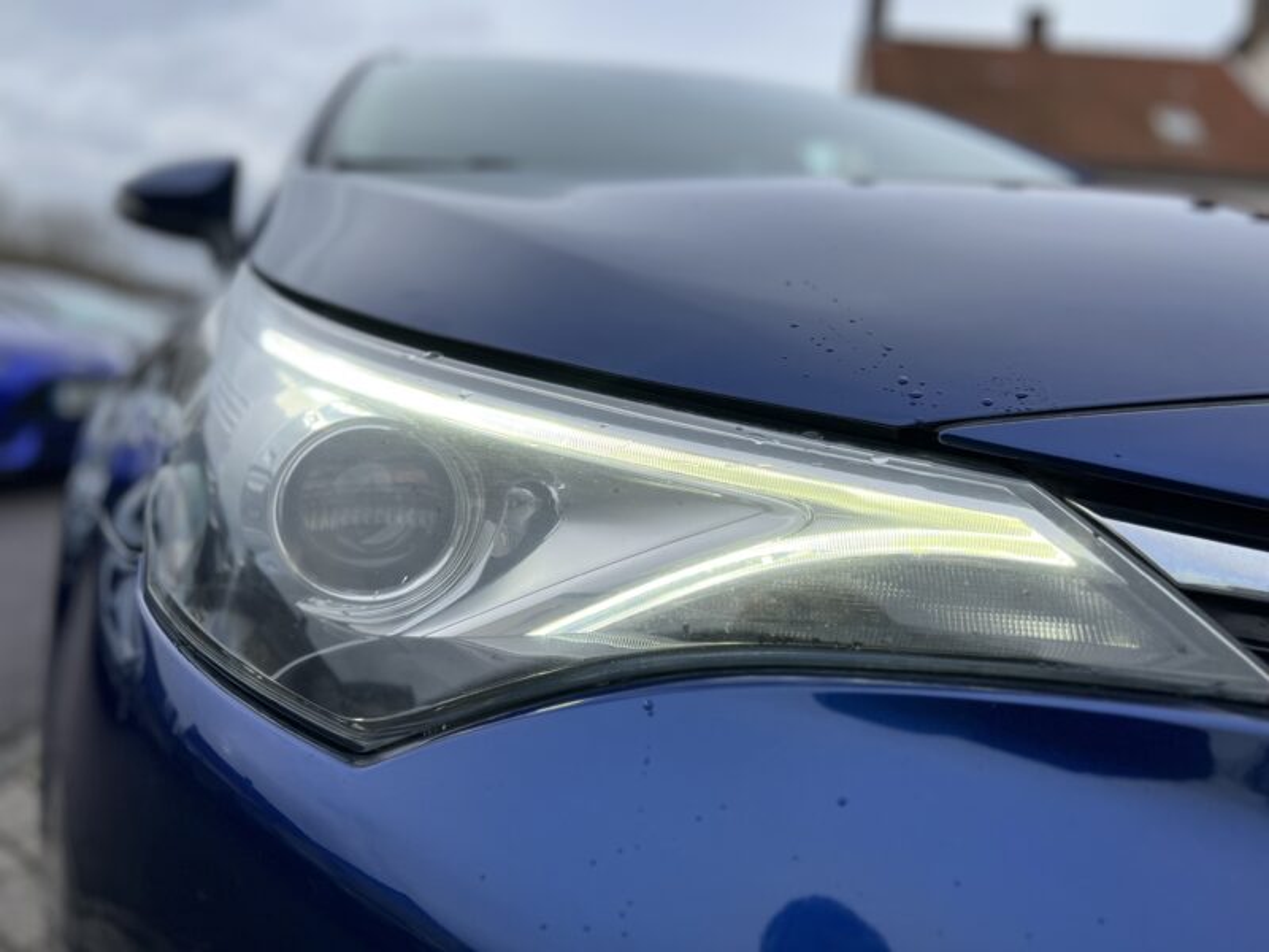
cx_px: 634
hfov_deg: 67.3
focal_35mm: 26
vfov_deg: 53.1
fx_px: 953
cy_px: 476
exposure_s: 1/1377
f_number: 1.5
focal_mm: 5.7
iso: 50
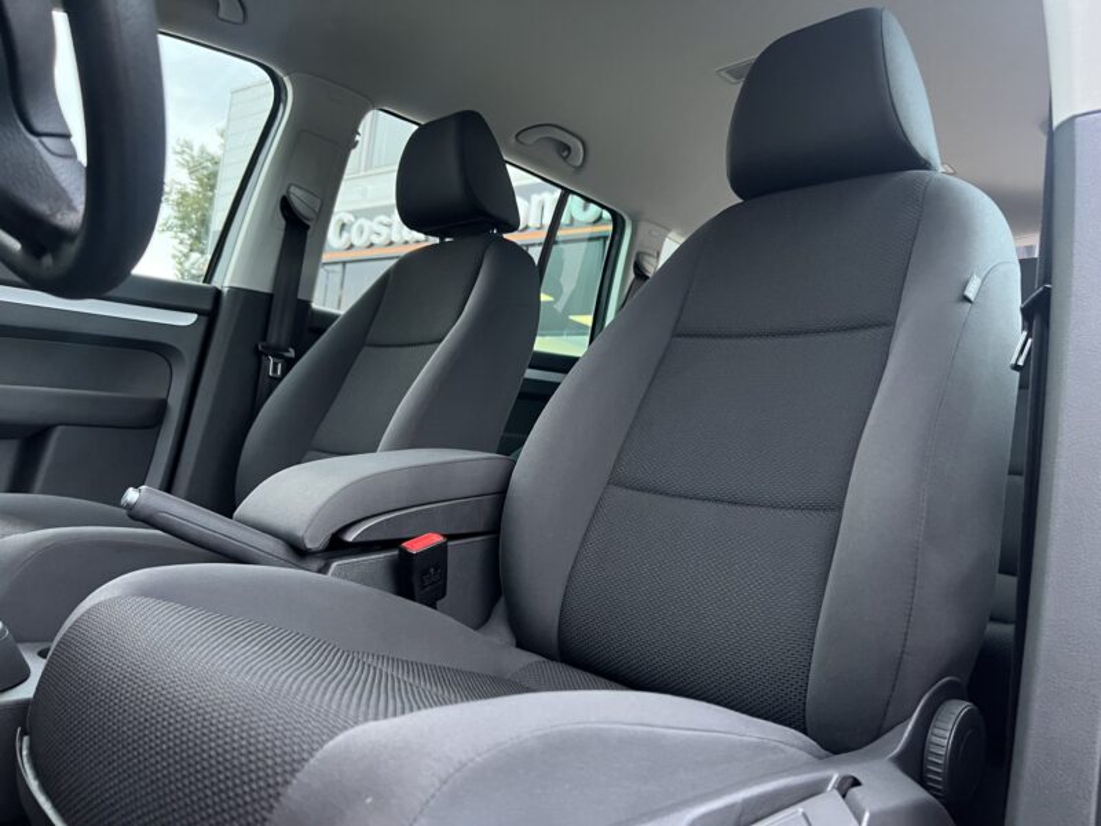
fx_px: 827
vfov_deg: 53.1
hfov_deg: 67.3
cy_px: 413
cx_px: 550
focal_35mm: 26
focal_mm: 5.7
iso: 500
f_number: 1.5
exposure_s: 1/60
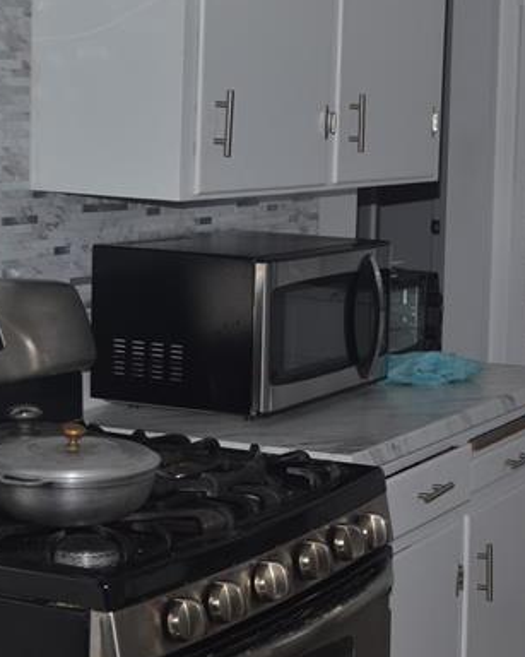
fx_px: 1749
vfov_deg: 21.2
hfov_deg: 16.3
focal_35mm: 90
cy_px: 274
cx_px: 658
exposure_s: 1/200
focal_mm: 24
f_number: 5.6
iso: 100
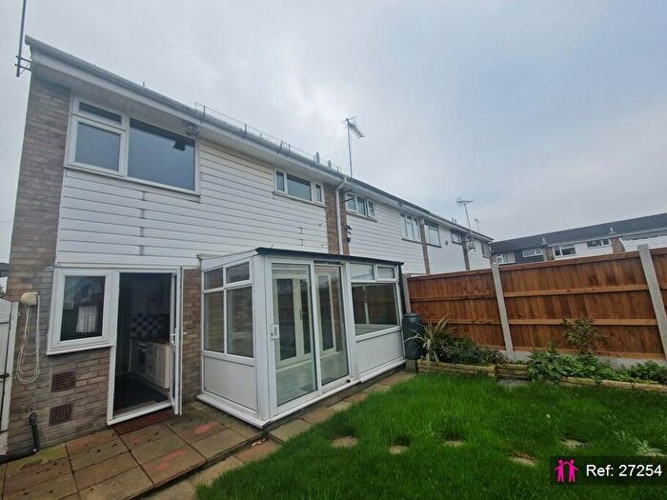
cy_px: 250
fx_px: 250
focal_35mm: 13
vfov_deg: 89.9
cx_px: 334
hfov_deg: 106.2
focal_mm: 2.2
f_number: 2.2
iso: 50
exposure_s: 1/870
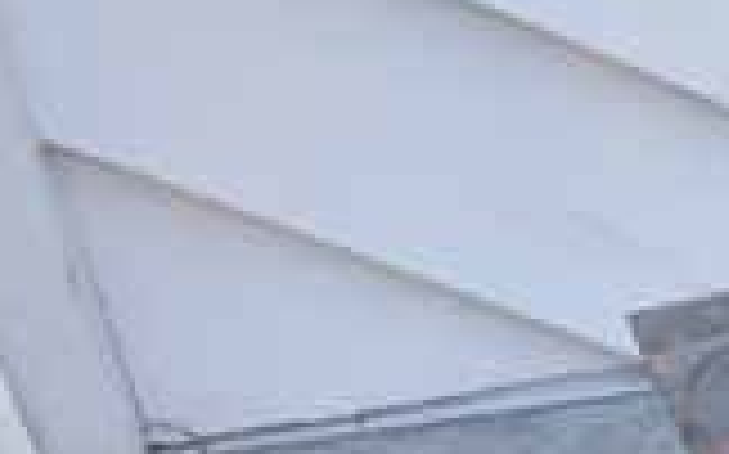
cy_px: 841
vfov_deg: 8.2
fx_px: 3038
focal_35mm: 153
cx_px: 1764
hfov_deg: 11.3
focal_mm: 18
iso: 400
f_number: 5.6
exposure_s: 1/125
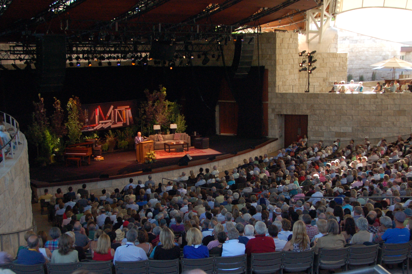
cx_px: 208
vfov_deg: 25.1
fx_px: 614
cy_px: 154
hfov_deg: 37.1
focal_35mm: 54
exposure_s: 1/400
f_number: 4
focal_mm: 27
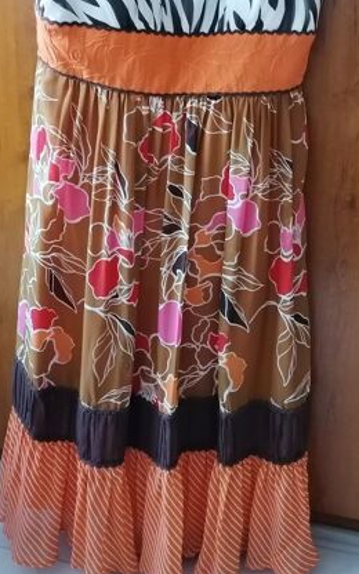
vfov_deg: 43.9
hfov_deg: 29.2
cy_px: 149
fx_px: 689
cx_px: 213
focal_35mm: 44
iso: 800
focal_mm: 4.75
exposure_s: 1/16.7
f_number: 1.8
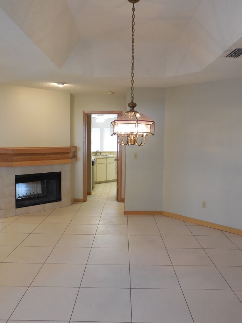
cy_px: 162
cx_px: 121
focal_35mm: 30
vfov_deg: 60.0
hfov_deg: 46.8
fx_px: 280
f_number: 3.8
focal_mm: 5.3
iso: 320
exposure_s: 1/30
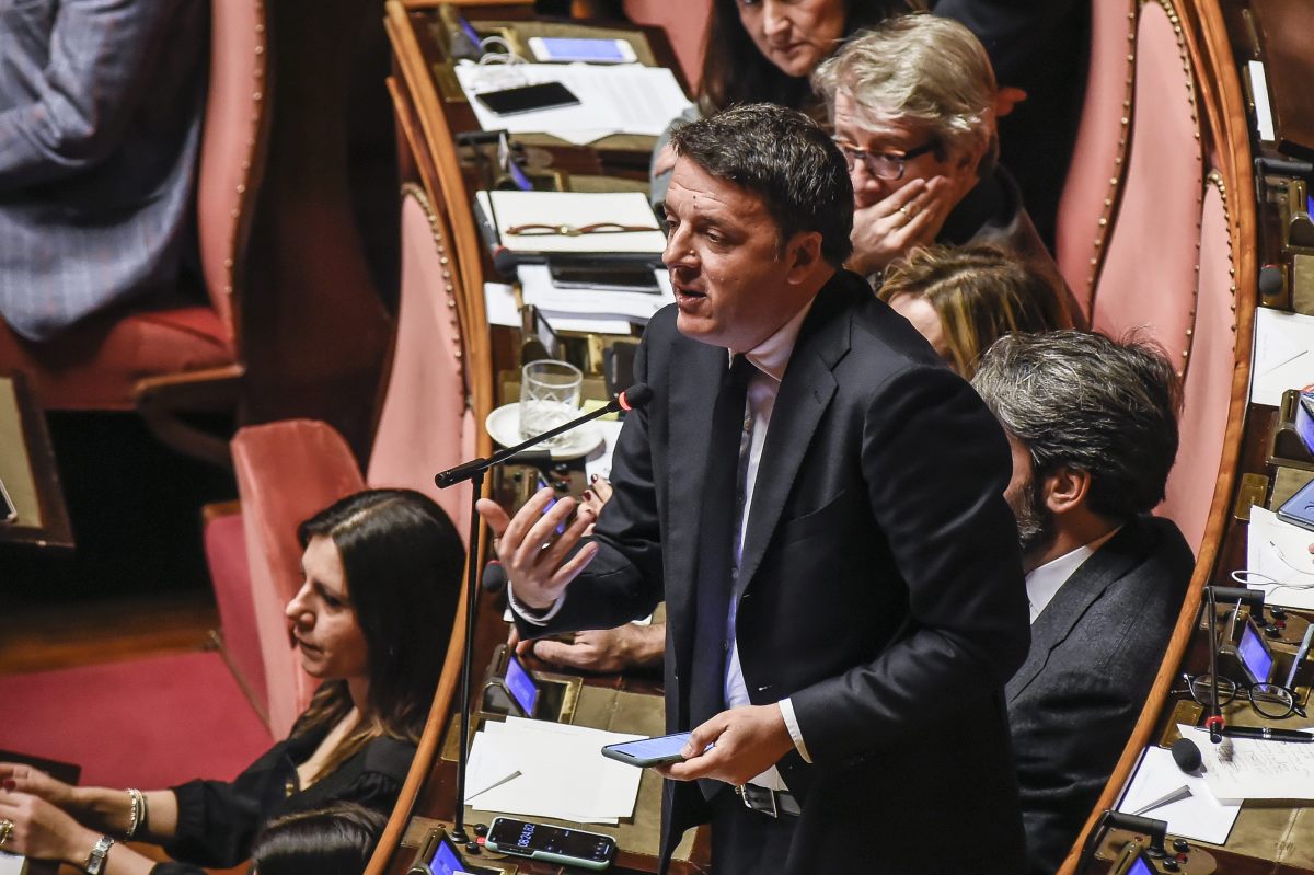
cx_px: 657
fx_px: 7297
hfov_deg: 10.3
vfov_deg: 6.9
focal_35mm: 200
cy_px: 438
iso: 3200
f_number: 5
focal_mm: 200
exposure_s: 1/125
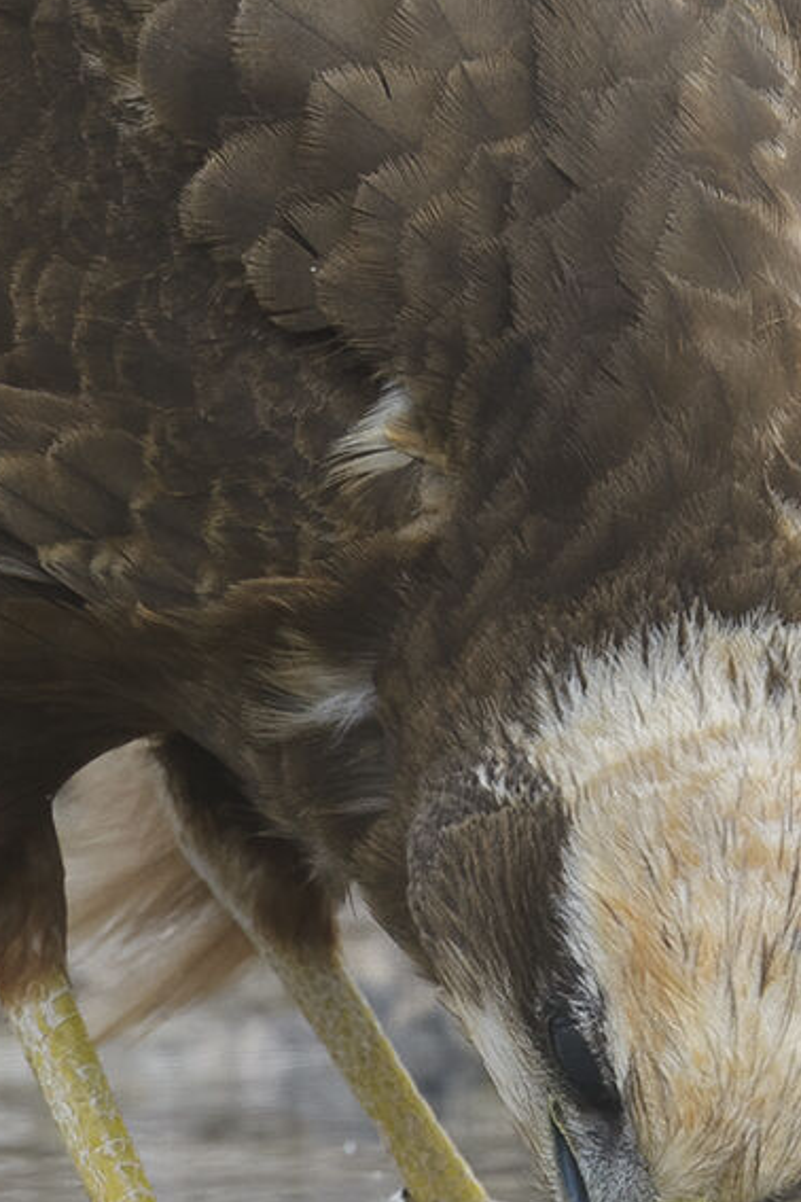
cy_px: 49
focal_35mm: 2539
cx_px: 462
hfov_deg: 0.5
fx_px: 84732
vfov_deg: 0.8
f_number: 6.3
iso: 2000
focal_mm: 600
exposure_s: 1/640
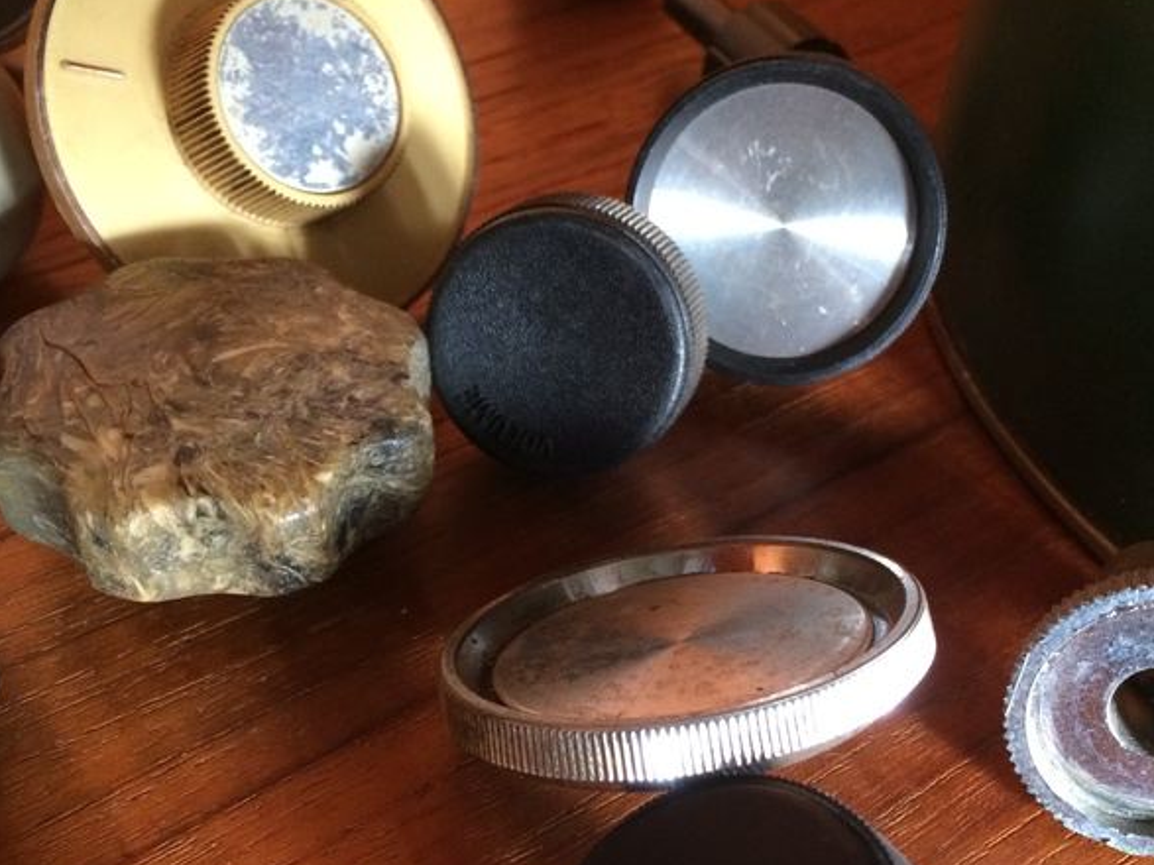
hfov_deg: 41.2
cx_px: 625
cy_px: 608
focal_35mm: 46
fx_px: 1533
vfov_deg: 31.1
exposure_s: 1/30
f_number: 2.2
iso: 200
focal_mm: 4.12
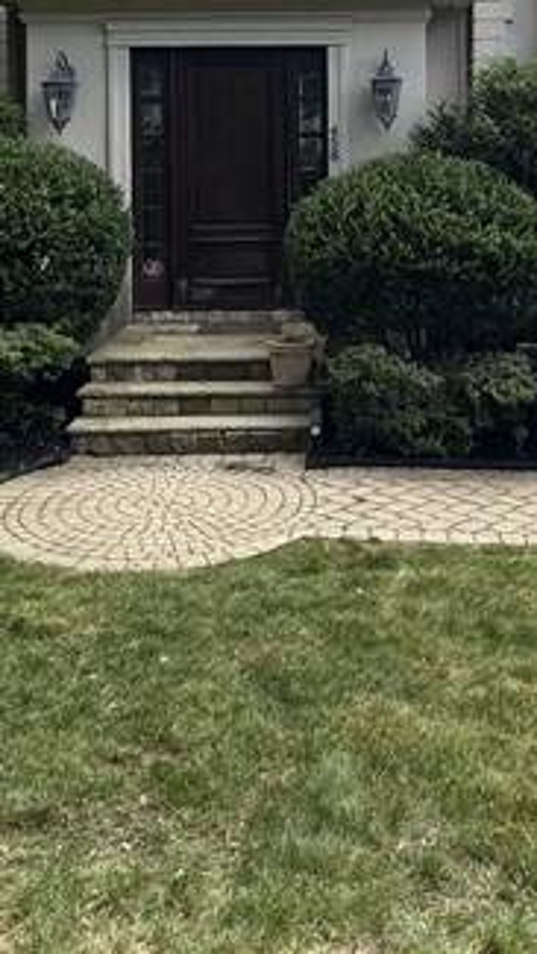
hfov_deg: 24.6
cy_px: 117
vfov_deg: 40.1
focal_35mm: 48
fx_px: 1214
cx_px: 423
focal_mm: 2.22
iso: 40
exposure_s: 1/506
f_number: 2.2
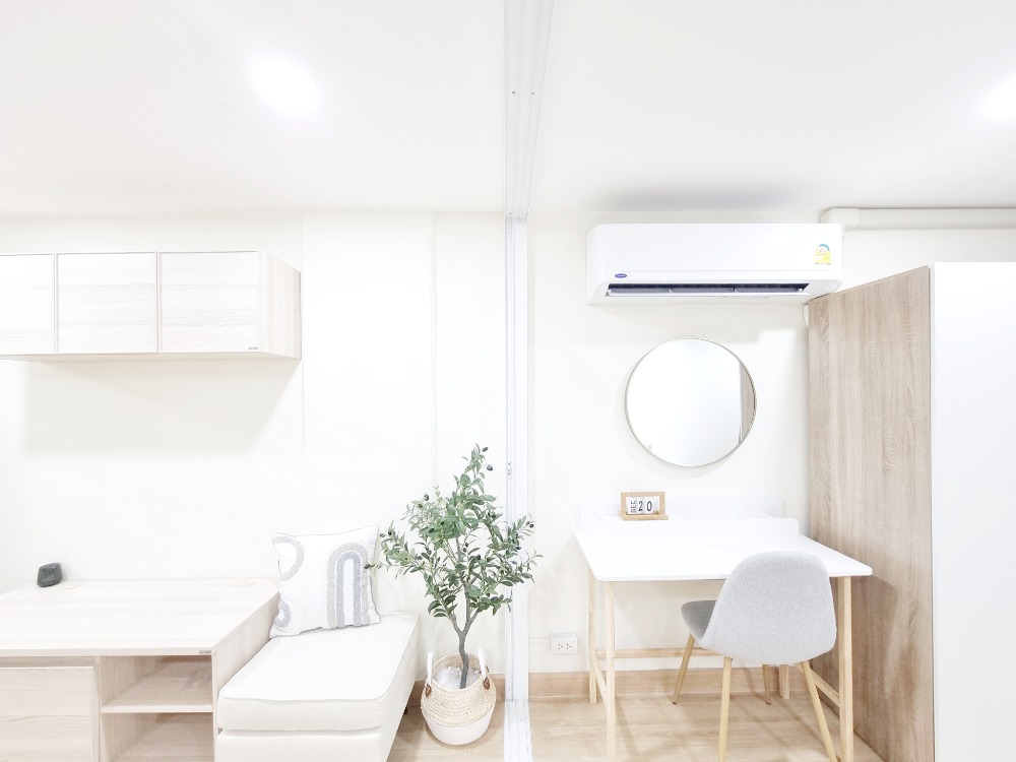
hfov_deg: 106.2
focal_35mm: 13
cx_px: 508
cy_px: 381
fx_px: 382
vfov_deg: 89.9
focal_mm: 2.2
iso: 200
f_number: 2.2
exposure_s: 1/50
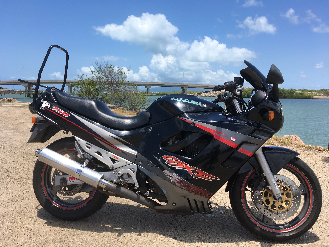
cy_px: 124
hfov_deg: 61.7
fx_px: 276
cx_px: 164
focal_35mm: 29
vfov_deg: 48.2
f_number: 2.2
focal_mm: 4.15
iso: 25
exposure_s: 1/1672
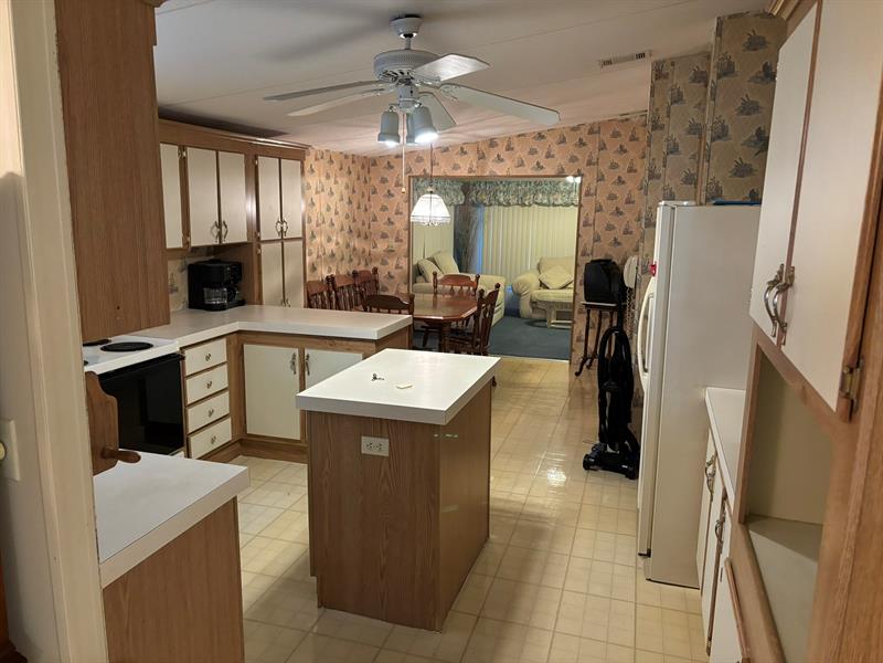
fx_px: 663
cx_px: 442
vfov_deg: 53.1
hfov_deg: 67.3
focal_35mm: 26
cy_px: 332
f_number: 1.6
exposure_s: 1/60
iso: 320
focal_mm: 5.96
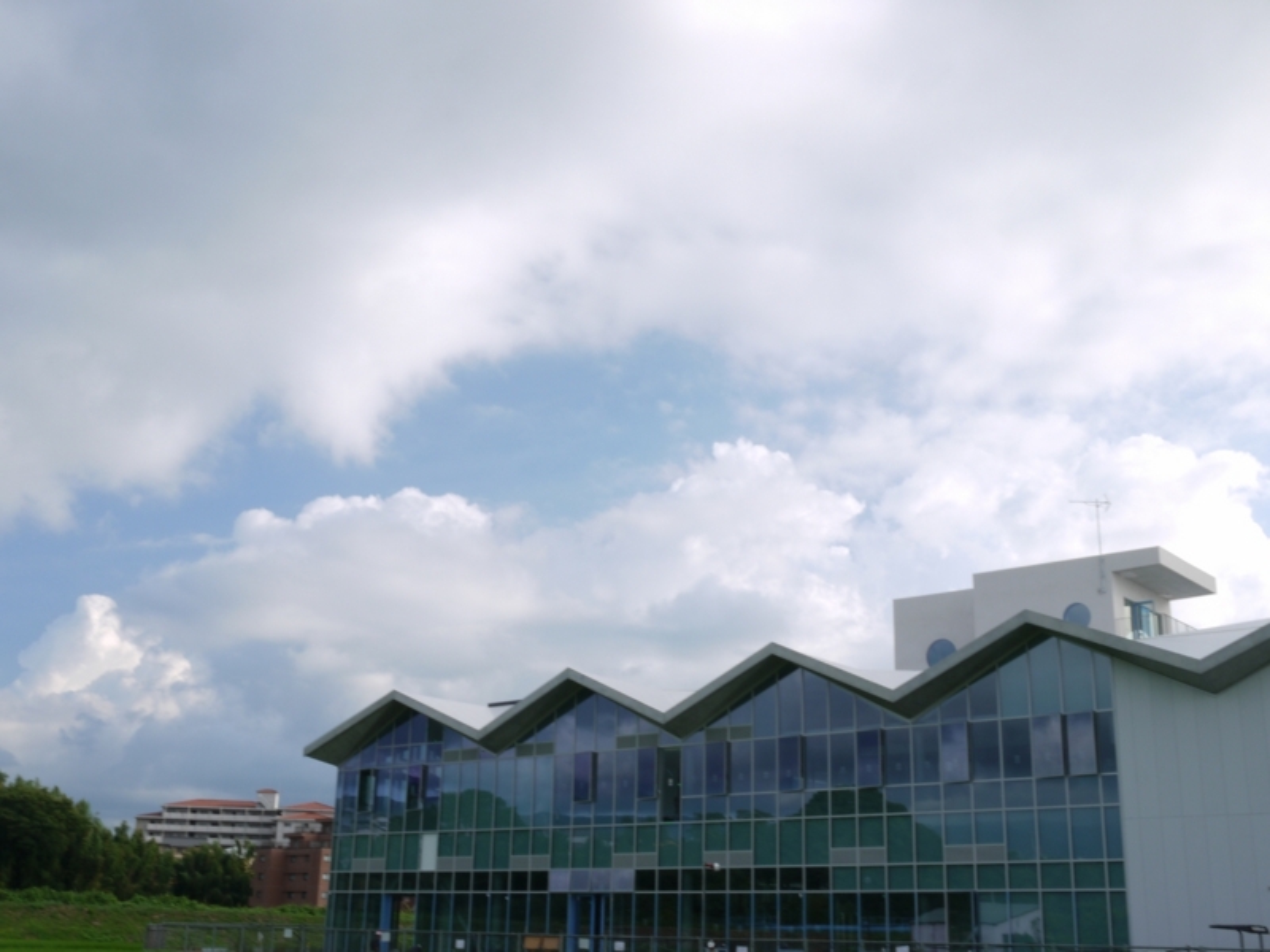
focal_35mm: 40
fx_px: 1468
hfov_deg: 46.8
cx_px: 635
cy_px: 476
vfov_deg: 36.0
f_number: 22
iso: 100
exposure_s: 1/6
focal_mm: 20
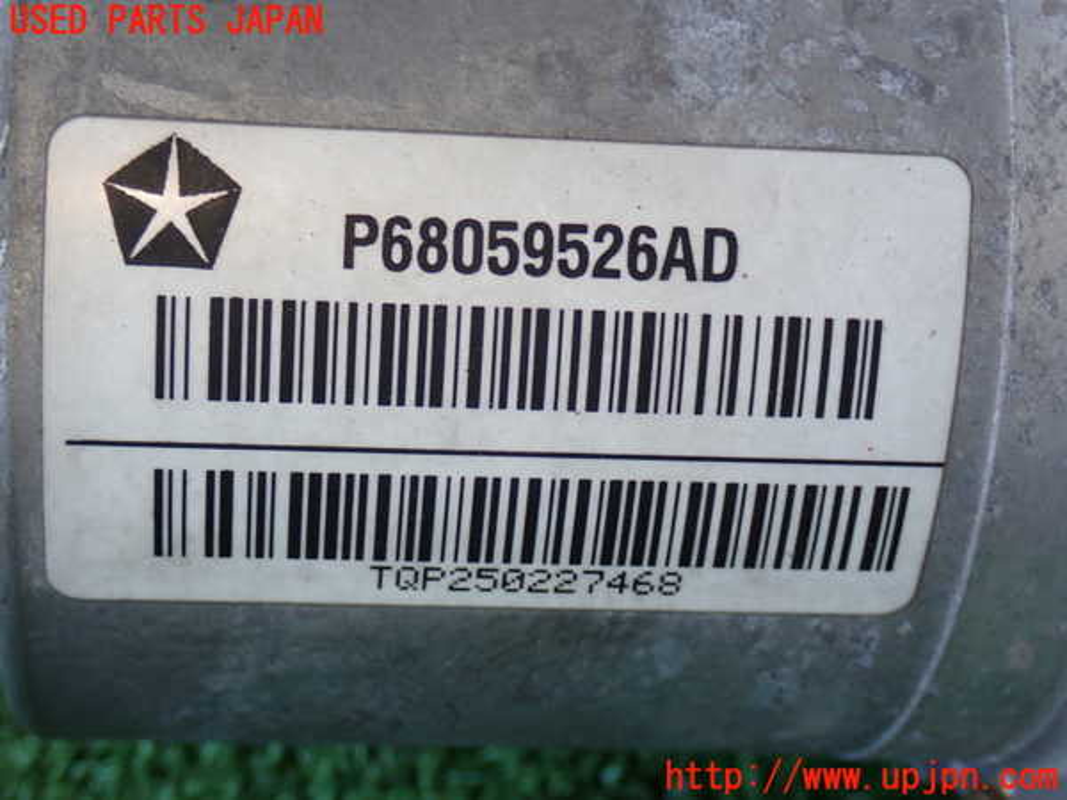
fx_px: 2065
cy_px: 400
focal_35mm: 67
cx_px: 534
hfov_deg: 29.0
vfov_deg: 21.9
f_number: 3.8
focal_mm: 11.88
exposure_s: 1/60
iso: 200
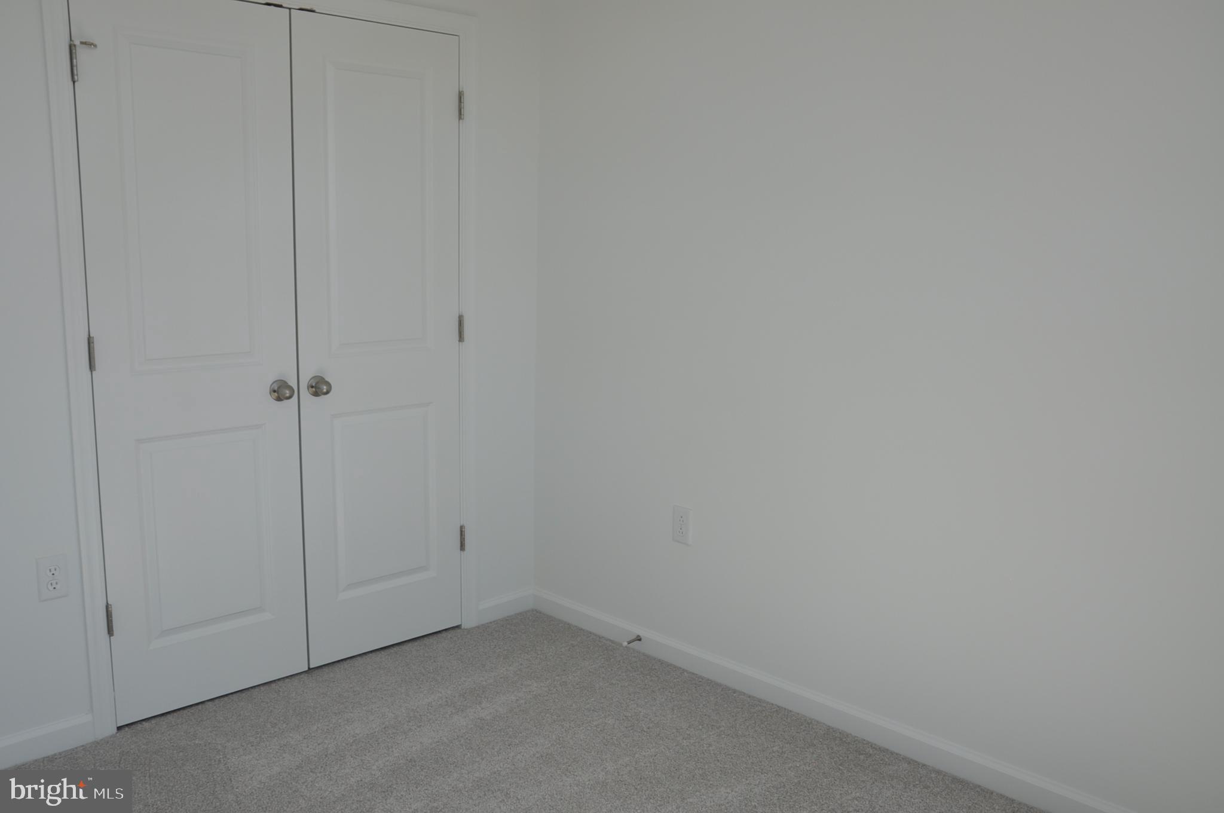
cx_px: 612
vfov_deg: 41.6
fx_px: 1070
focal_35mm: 32
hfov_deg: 59.6
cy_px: 406
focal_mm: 21
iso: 200
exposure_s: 1/80
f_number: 9
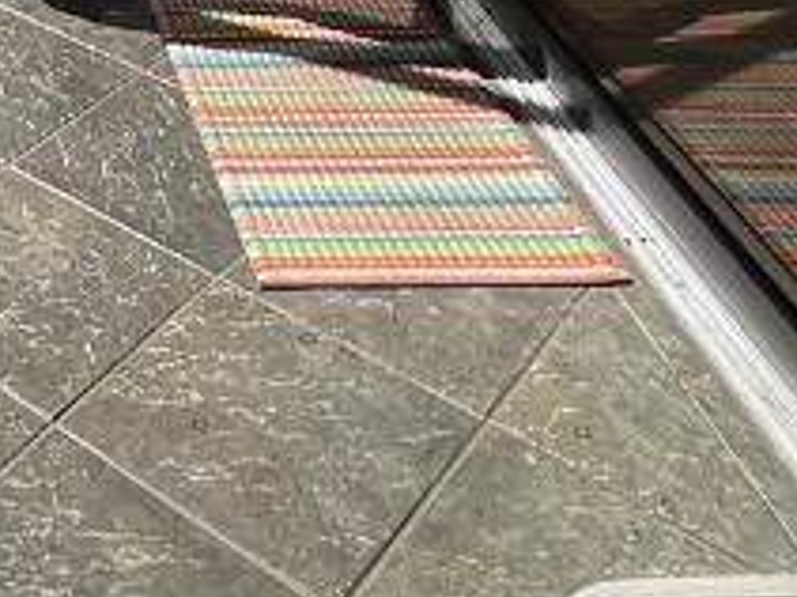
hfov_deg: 26.4
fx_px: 1450
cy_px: -631
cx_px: -223
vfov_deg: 16.7
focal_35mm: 63
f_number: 1.8
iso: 32
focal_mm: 1.57
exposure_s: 1/490
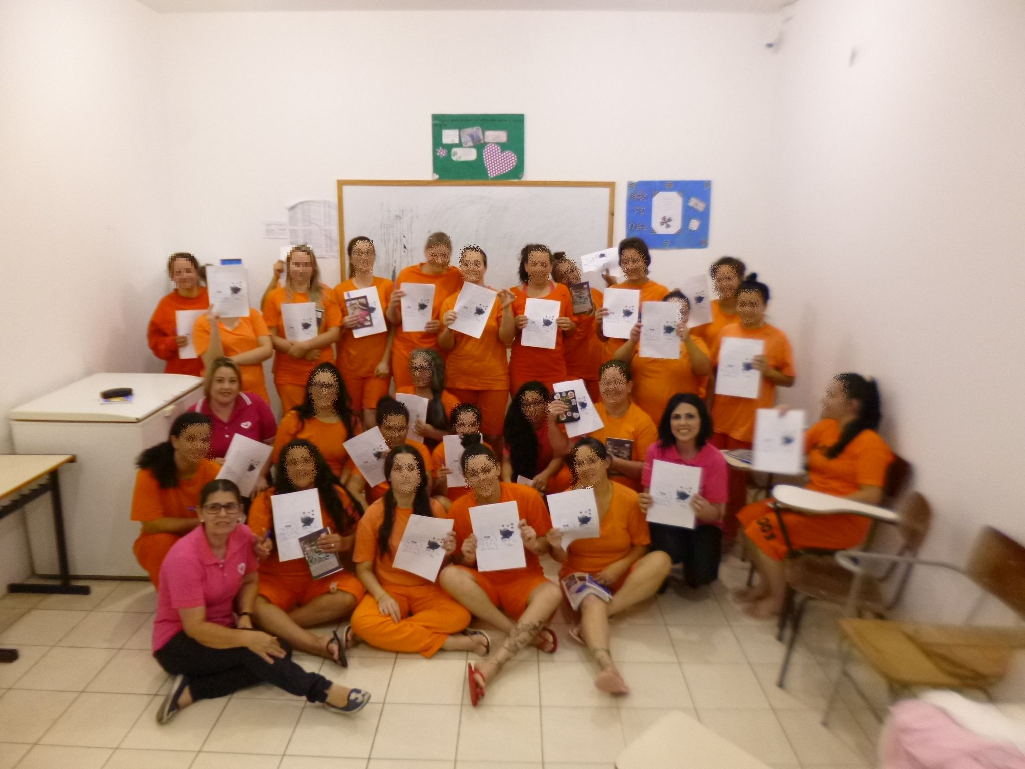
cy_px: 384
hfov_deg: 71.6
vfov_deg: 56.8
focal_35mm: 24
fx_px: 711
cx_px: 512
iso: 400
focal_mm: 4.3
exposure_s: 1/15
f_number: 2.5
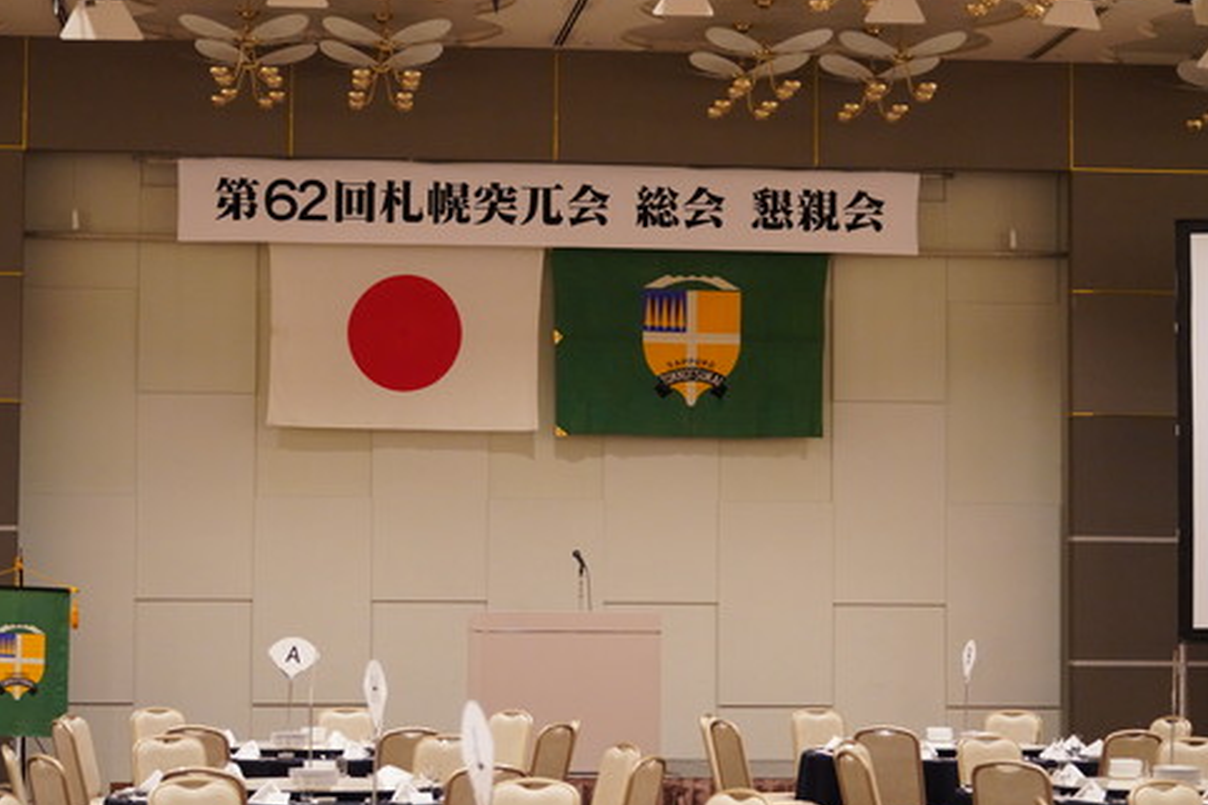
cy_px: 400
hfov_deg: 23.4
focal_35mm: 87
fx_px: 2919
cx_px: 563
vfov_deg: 15.7
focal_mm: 70
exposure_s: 1/80
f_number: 5.6
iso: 6400
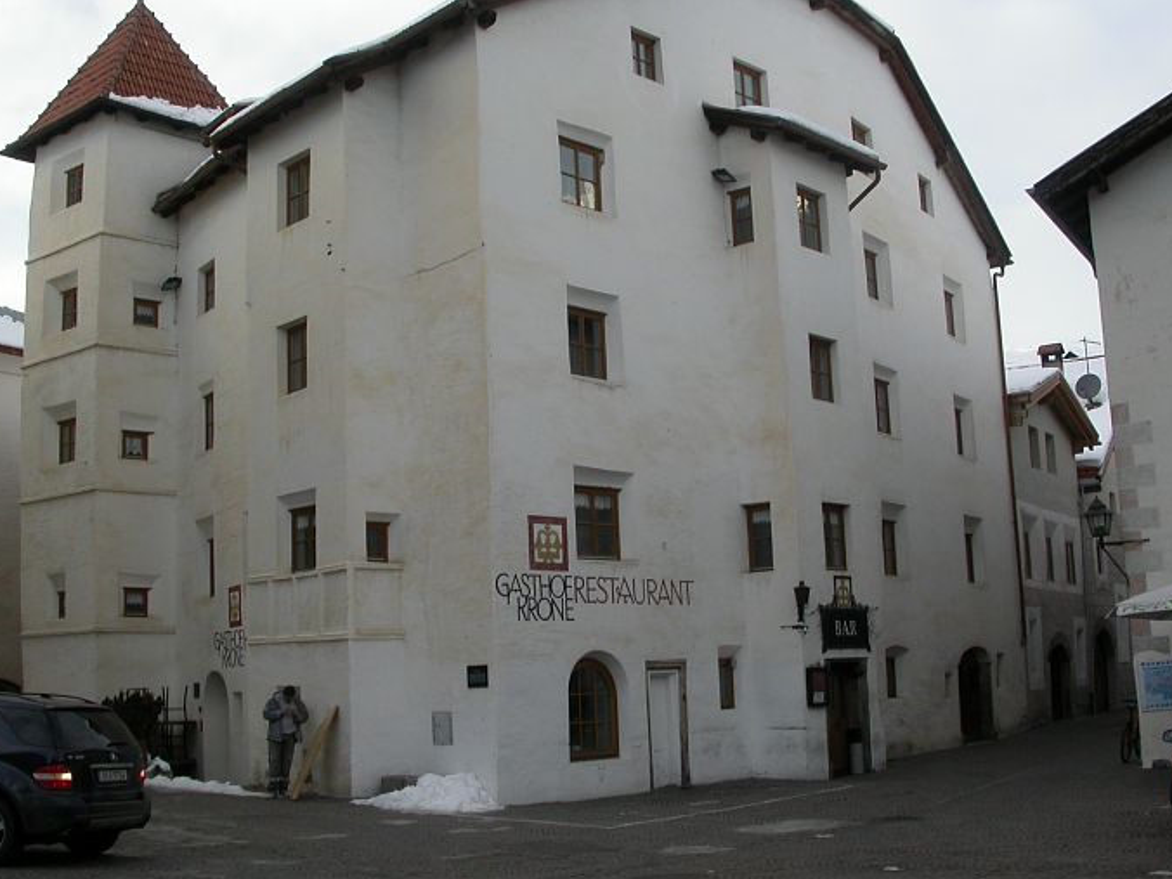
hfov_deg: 42.0
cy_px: 406
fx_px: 1524
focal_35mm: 45
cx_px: 543
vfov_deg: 32.2
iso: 100
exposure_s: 1/215
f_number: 5.3
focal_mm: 7.85
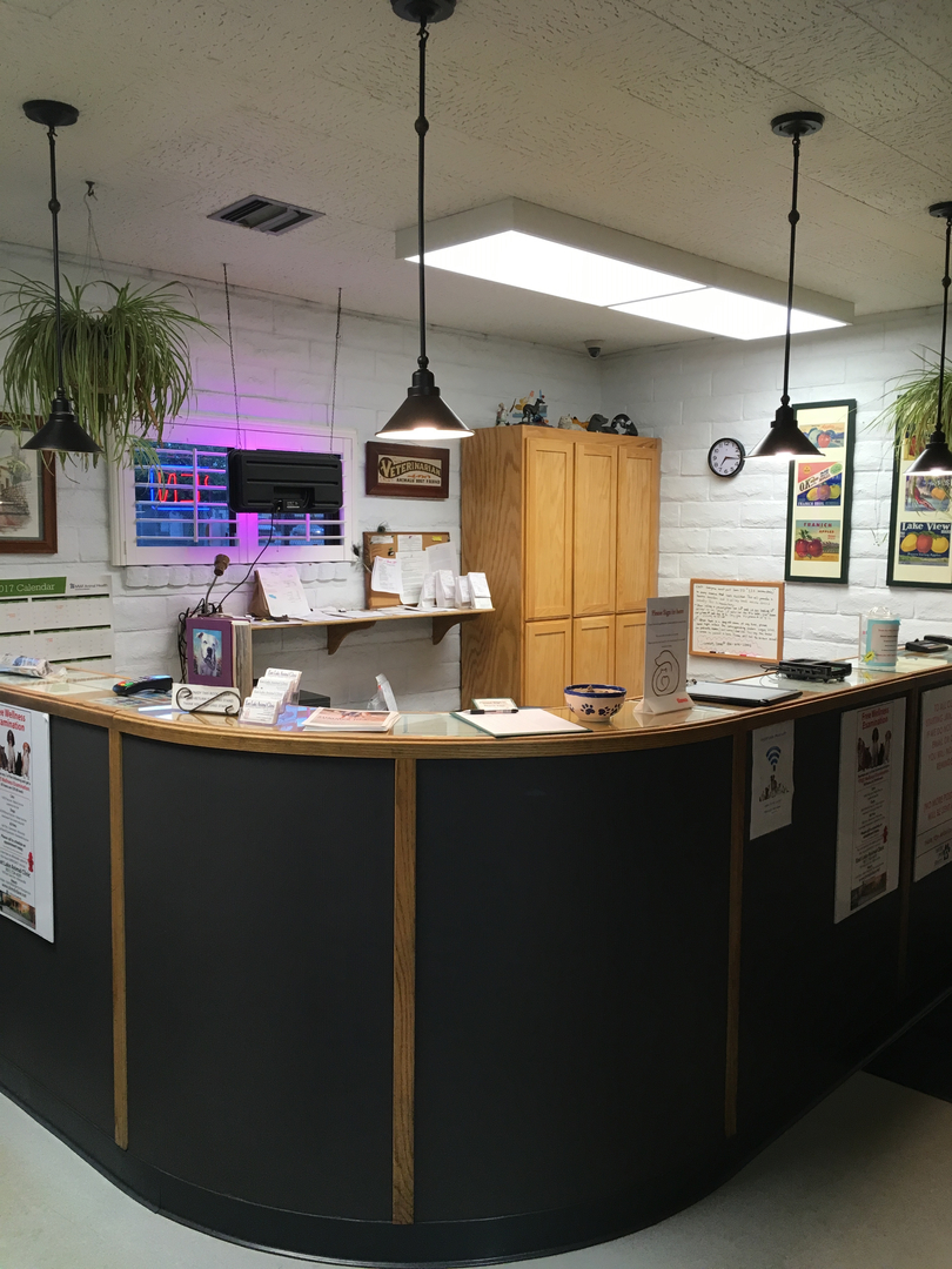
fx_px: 1063
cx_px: 476
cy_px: 634
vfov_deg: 61.7
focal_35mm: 29
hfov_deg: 48.2
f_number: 2.2
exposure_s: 1/30
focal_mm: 4.15
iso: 40
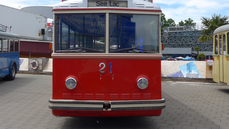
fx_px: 273
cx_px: 115
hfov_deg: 45.5
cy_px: 49
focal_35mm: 45
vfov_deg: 26.4
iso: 80
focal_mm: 8.4
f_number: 2.8
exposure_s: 1/1300
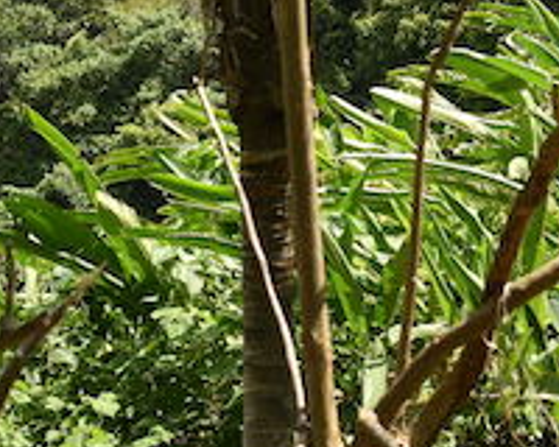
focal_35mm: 144
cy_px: -105
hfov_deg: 13.1
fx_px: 2382
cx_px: -70
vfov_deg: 10.5
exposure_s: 1/320
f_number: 9
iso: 200
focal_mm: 20
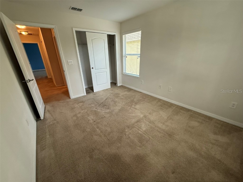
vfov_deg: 85.7
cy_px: 91
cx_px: 122
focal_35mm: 14
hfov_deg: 102.1
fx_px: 98
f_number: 2.2
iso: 160
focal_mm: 2.22
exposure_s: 1/120
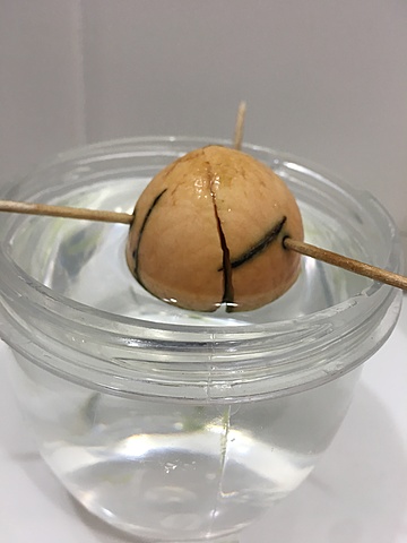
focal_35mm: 29
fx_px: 455
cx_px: 204
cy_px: 272
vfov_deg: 61.7
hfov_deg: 48.2
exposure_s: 1/30
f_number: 2.2
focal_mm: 4.15
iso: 50
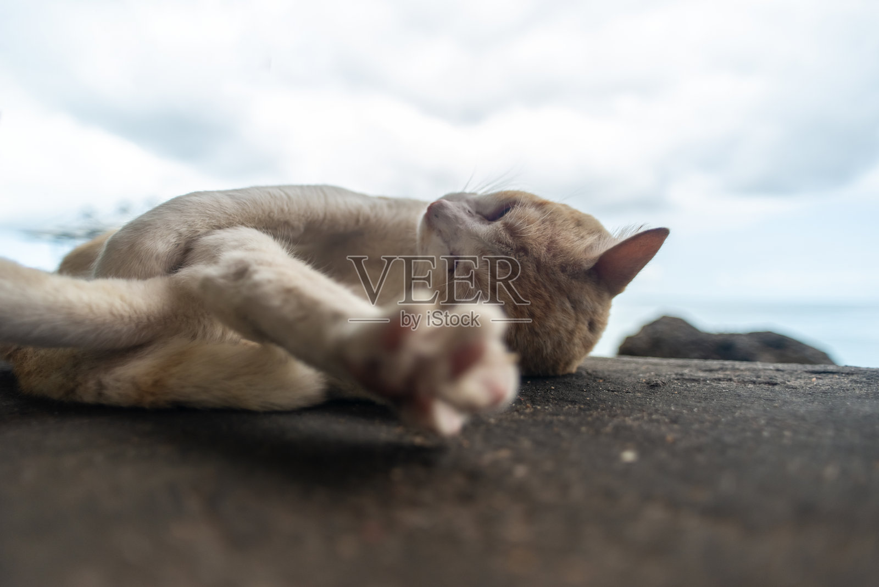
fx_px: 488
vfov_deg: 62.0
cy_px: 294
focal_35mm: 20
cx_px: 440
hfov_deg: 84.0
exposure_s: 1/2000
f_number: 2.8
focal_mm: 20
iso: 400
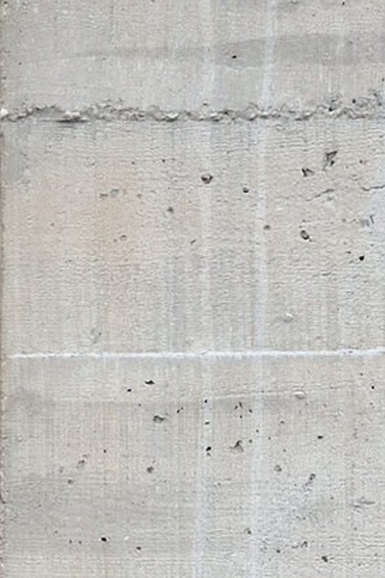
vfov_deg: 6.8
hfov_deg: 4.9
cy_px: 1539
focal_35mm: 280
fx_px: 4491
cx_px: -273
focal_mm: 48
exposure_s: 1/100
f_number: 11
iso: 200
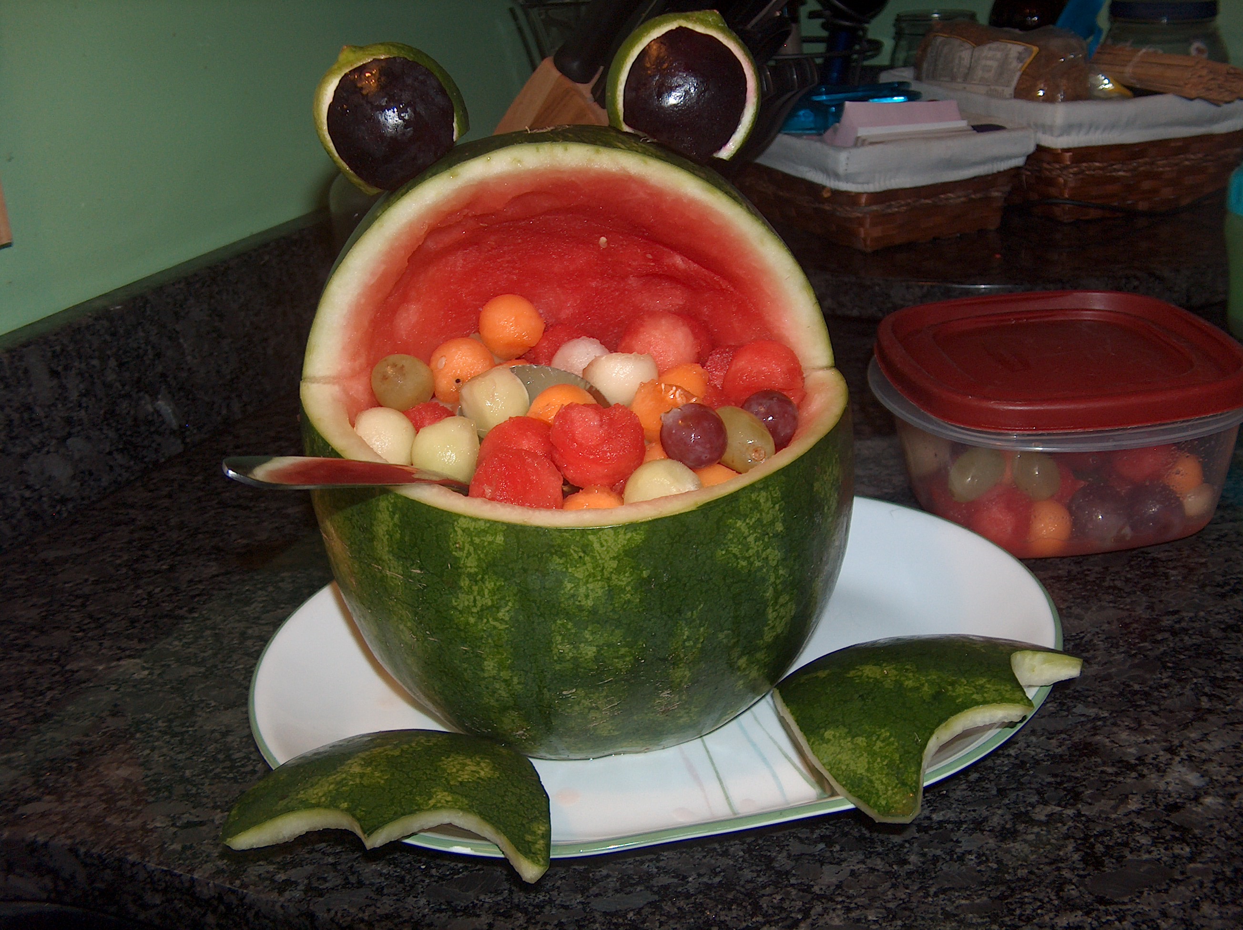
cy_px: 465
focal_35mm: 37
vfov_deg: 38.6
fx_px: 1328
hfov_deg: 50.2
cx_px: 622
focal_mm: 7.6
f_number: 2.8
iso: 100
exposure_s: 1/60
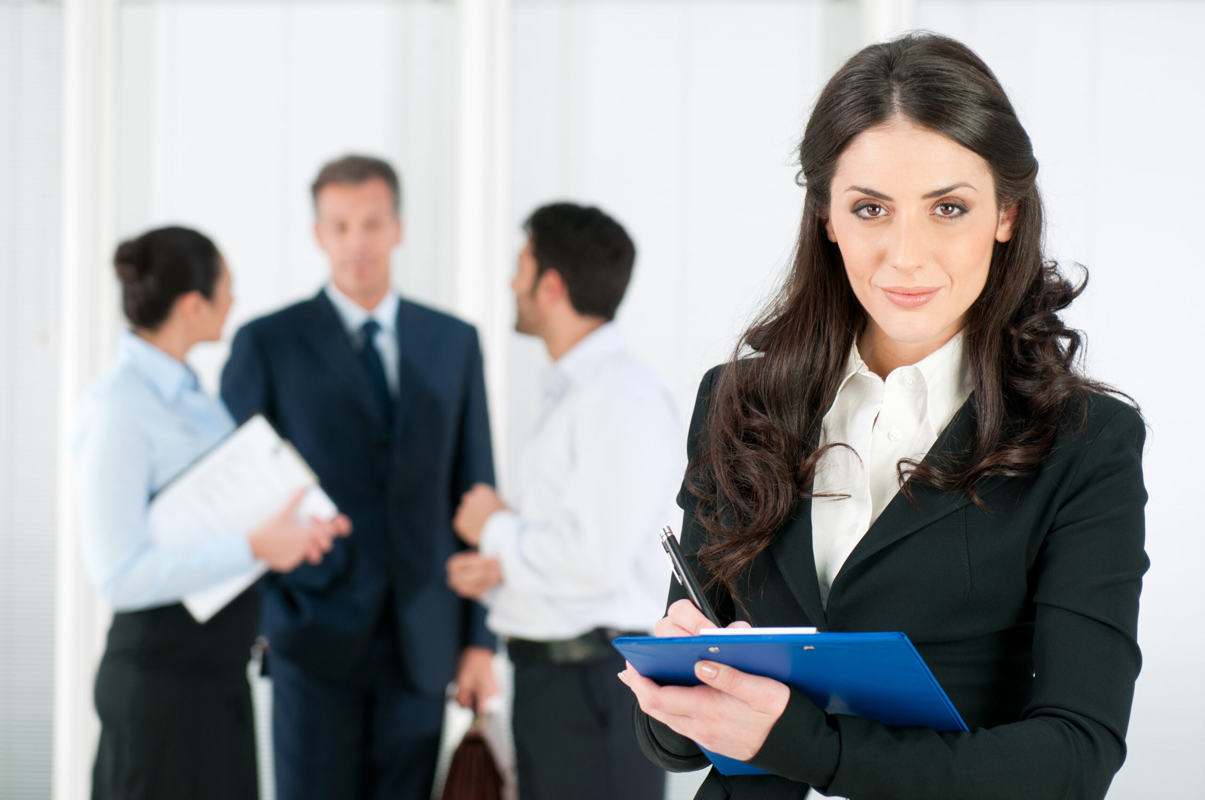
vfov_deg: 13.0
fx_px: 3510
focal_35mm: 105
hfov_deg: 19.5
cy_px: 400
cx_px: 602
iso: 200
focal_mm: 70
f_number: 3.5
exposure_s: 1/100
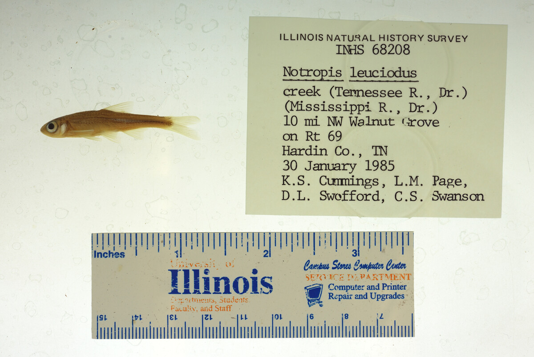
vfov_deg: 22.6
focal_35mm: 60
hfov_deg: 33.4
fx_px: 890
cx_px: 267
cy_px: 178
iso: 100
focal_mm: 60
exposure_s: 1/200
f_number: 10
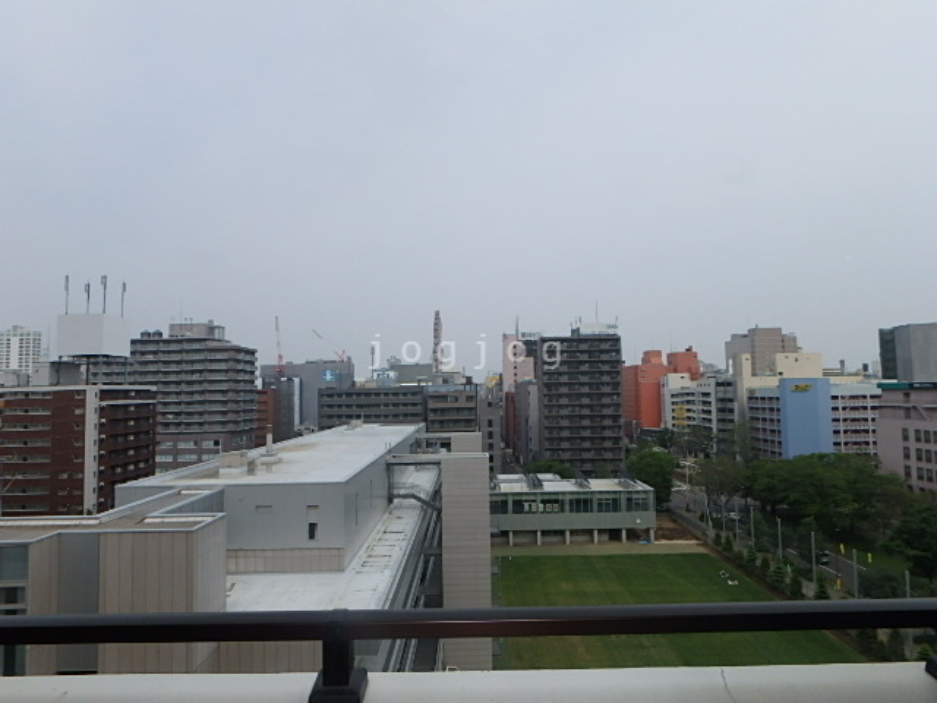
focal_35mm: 21
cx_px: 468
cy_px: 352
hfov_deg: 79.0
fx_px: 568
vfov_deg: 63.4
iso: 125
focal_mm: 3.7
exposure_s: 1/640
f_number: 6
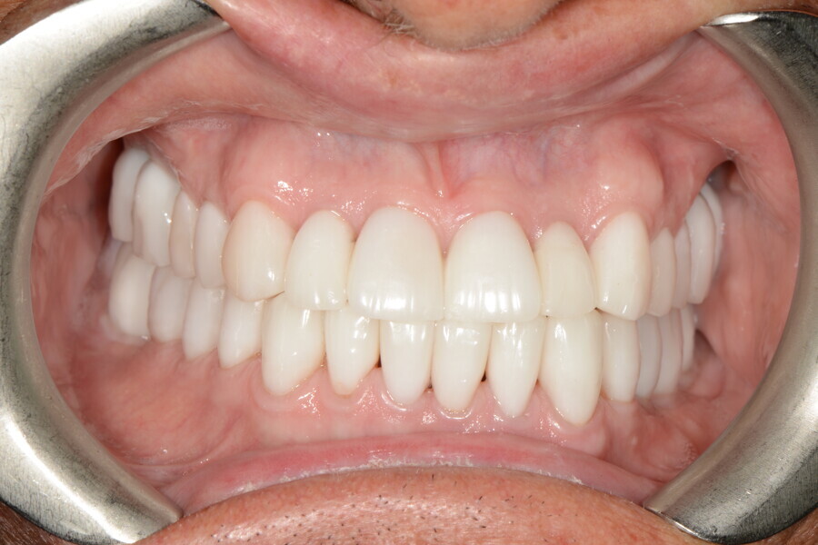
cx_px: 409
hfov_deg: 19.5
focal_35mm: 105
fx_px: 2386
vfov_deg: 13.0
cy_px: 272
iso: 200
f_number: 36
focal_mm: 105
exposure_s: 1/60
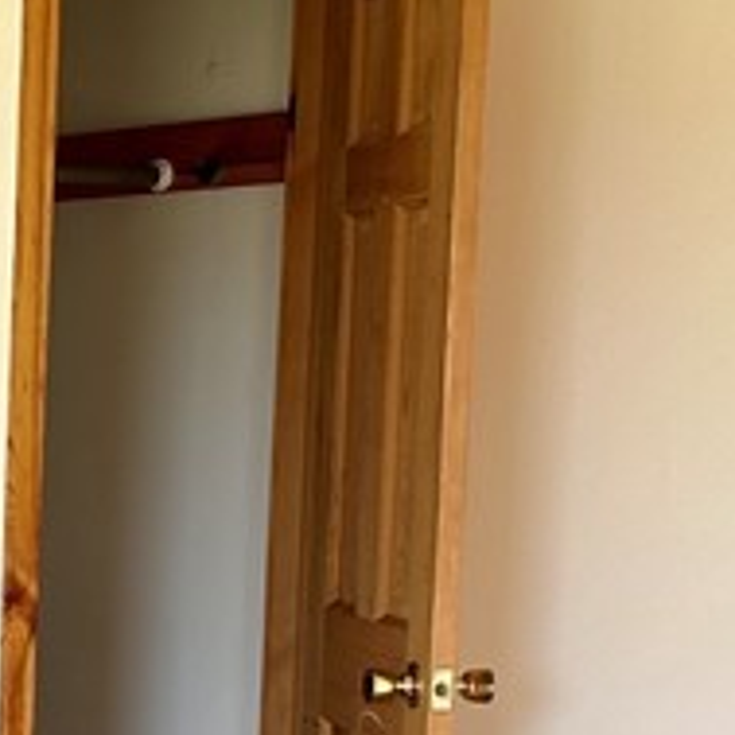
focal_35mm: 115
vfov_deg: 14.9
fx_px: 2763
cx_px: -1190
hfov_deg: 11.6
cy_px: 712
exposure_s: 1/121
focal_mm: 6.86
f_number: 1.78
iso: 80
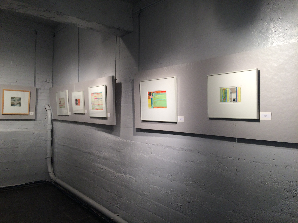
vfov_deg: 48.2
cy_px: 112
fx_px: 250
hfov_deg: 61.7
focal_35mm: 29
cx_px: 149
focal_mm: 4.15
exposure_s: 1/120
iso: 64
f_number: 2.2
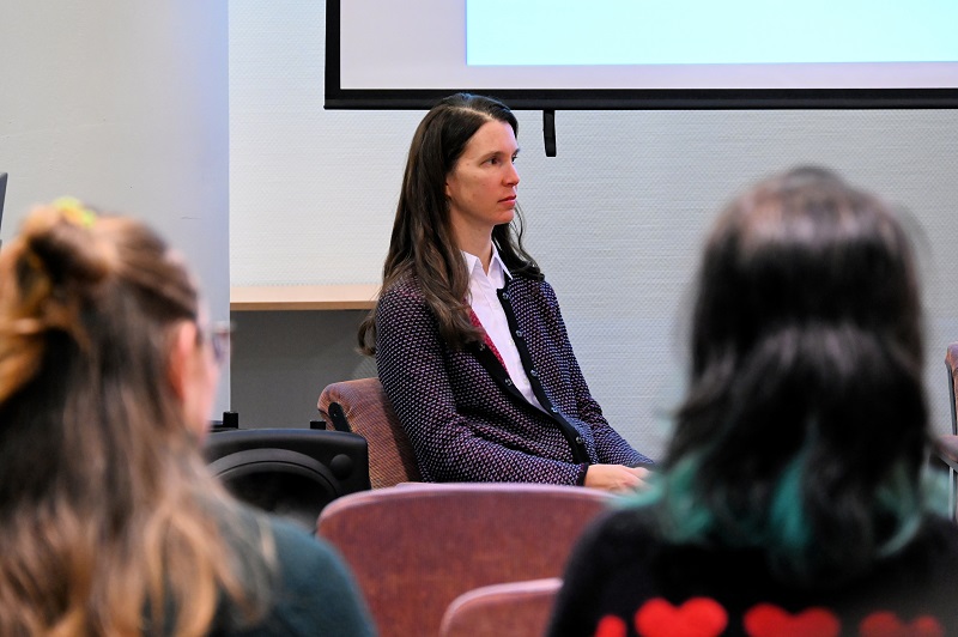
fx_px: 3457
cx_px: 479
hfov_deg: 15.8
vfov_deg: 10.5
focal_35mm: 130
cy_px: 318
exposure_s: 1/125
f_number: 6.3
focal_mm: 130
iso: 6400
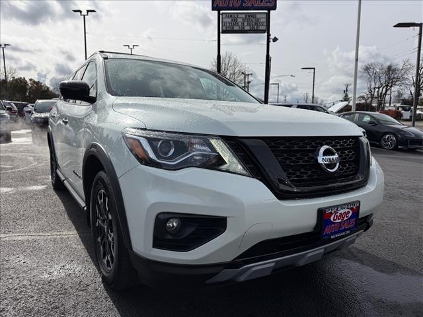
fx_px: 293
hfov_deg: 71.6
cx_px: 212
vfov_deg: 56.8
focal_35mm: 24
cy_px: 158
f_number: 1.78
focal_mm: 6.76
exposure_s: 1/8130
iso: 80
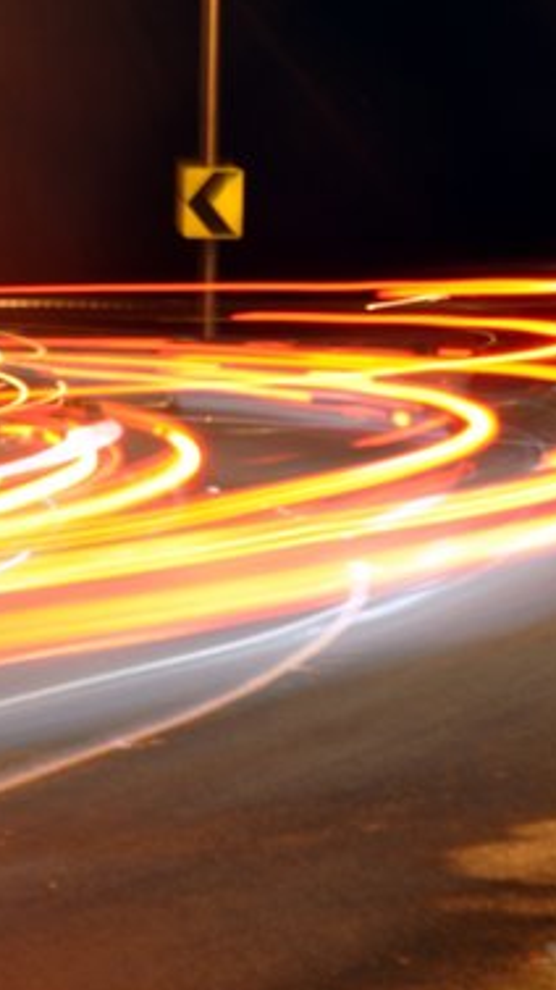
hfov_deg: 7.1
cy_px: 496
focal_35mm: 171
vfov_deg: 12.6
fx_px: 4471
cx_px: 325
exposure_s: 13
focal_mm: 105
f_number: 11
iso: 200
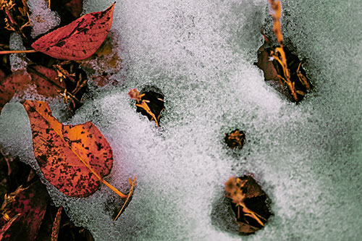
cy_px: 120
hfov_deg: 9.8
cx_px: 181
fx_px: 2111
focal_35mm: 210
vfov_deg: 6.5
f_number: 6
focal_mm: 210
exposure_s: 1/250
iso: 110
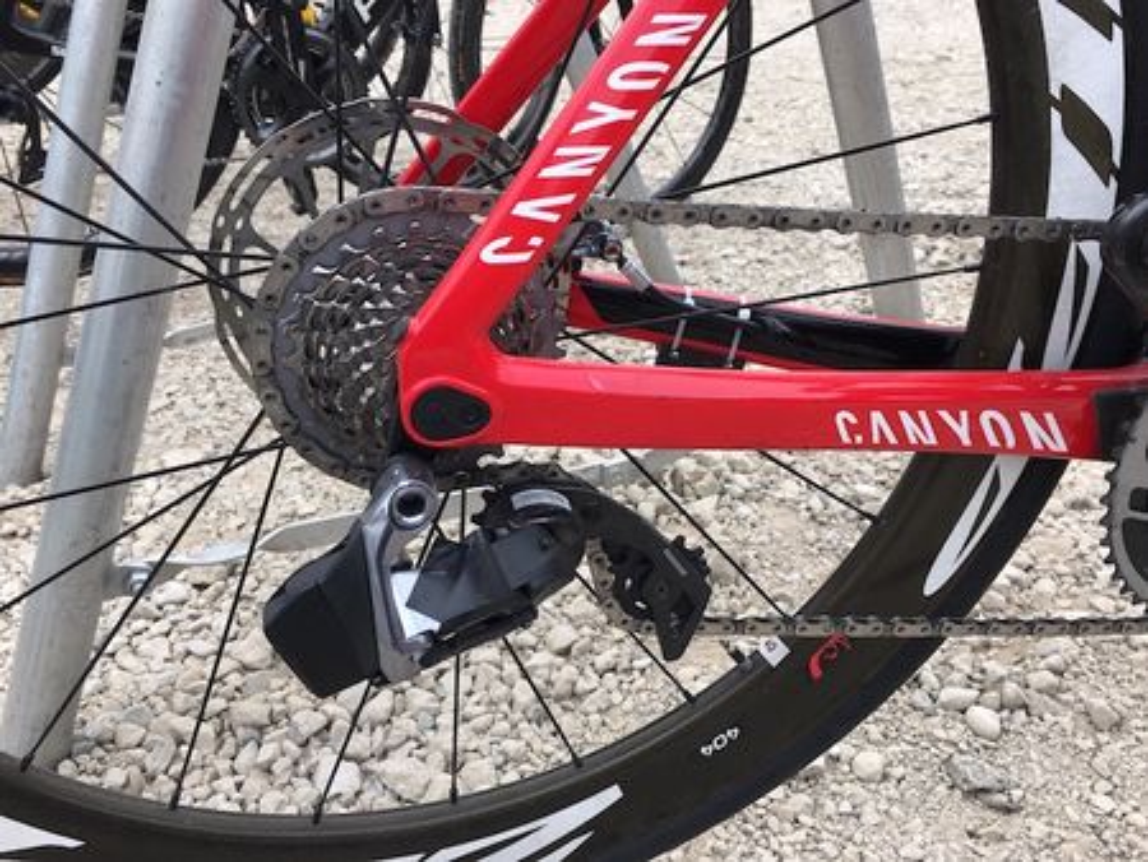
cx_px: 574
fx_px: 962
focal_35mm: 29
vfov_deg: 48.3
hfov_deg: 61.6
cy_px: 431
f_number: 2.2
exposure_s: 1/316
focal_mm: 4.15
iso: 25
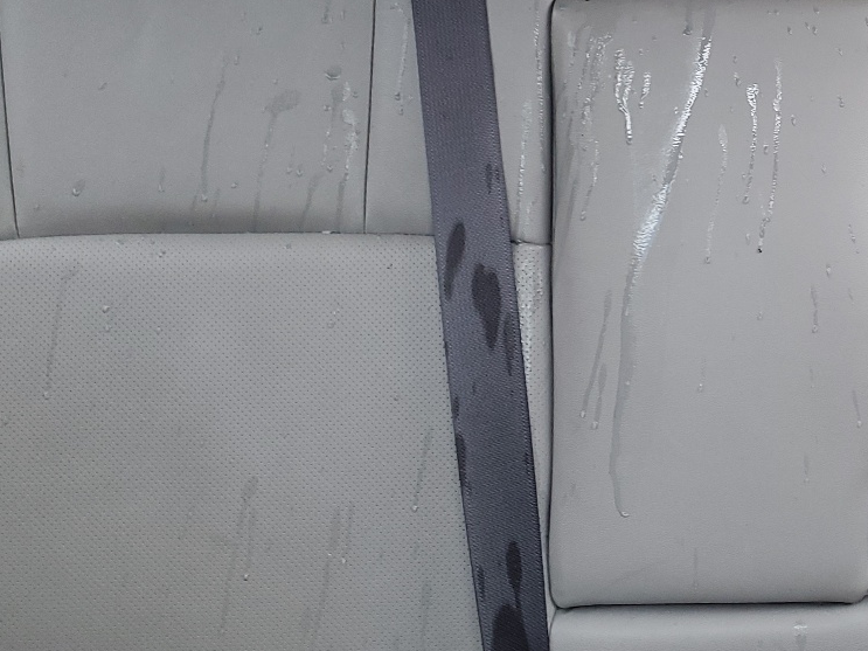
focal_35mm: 56
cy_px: 96
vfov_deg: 25.5
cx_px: 764
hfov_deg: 32.8
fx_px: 1404
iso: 66
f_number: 1.5
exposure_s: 1/60.2
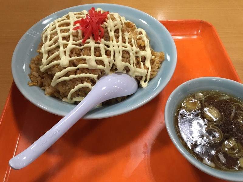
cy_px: 91
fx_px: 204
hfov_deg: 61.7
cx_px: 122
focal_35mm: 29
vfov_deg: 48.2
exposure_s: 1/30
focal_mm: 4.15
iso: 40
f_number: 2.2
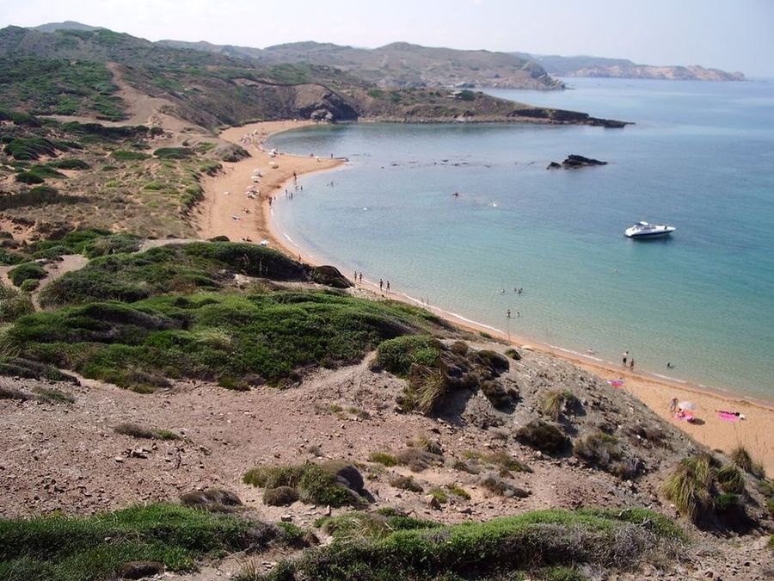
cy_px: 290
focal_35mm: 35
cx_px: 387
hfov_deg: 52.6
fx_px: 783
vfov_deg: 40.7
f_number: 4.3
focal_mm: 5.8
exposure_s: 1/400
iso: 50
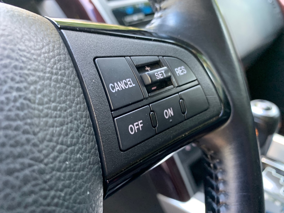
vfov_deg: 53.1
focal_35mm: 26
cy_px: 106
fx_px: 213
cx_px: 142
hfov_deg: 67.3
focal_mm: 4.25
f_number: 1.8
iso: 250
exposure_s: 1/60
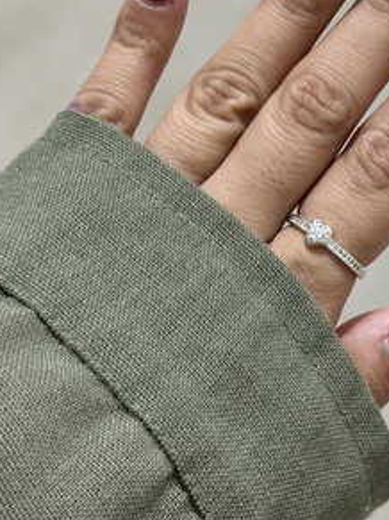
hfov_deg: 16.6
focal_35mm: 88
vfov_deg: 22.2
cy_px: 172
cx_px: 330
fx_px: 1320
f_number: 1.78
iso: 80
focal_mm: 6.76
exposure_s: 1/50
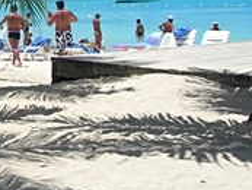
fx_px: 801
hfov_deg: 17.1
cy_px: 1
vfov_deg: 13.3
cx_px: -47
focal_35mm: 110
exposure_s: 1/622
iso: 50
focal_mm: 7.8
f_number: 4.8
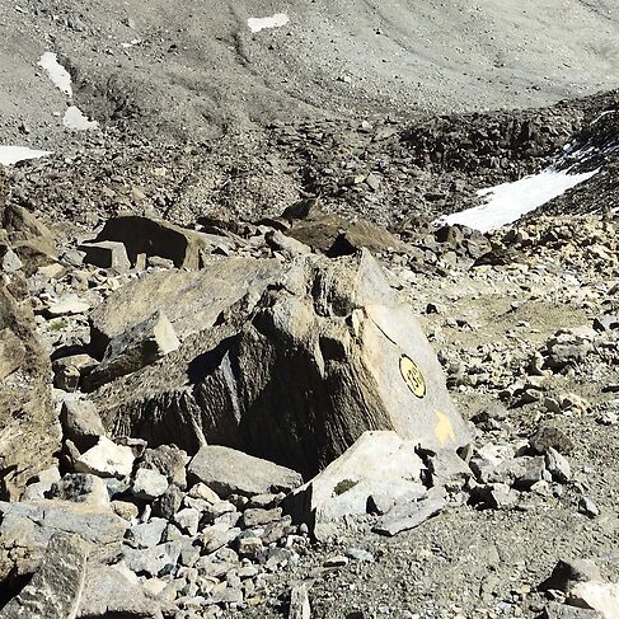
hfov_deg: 25.6
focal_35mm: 67
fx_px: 1355
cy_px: -327
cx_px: 388
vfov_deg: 21.4
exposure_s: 1/100
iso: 100
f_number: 11
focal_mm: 16
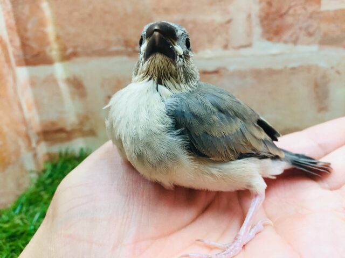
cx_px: 172
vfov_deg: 48.2
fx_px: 289
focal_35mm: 29
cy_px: 129
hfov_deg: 61.7
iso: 100
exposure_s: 1/30
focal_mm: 4.15
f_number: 2.2
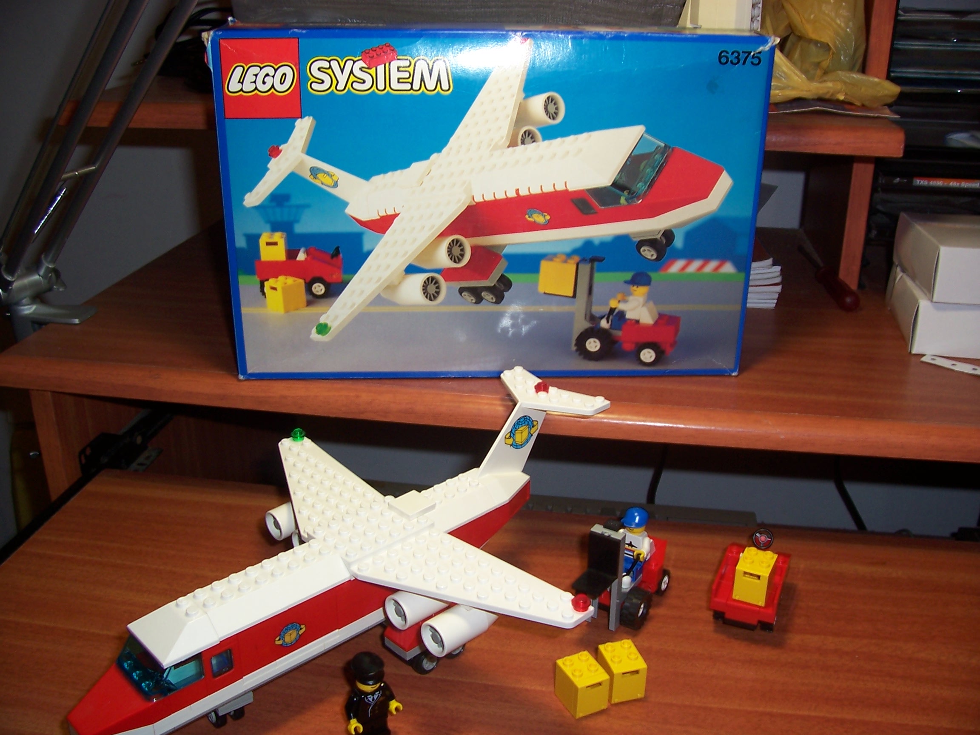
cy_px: 368
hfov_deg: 54.0
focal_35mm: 34
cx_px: 490
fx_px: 963
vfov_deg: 41.8
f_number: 2.7
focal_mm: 5.6
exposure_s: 1/60
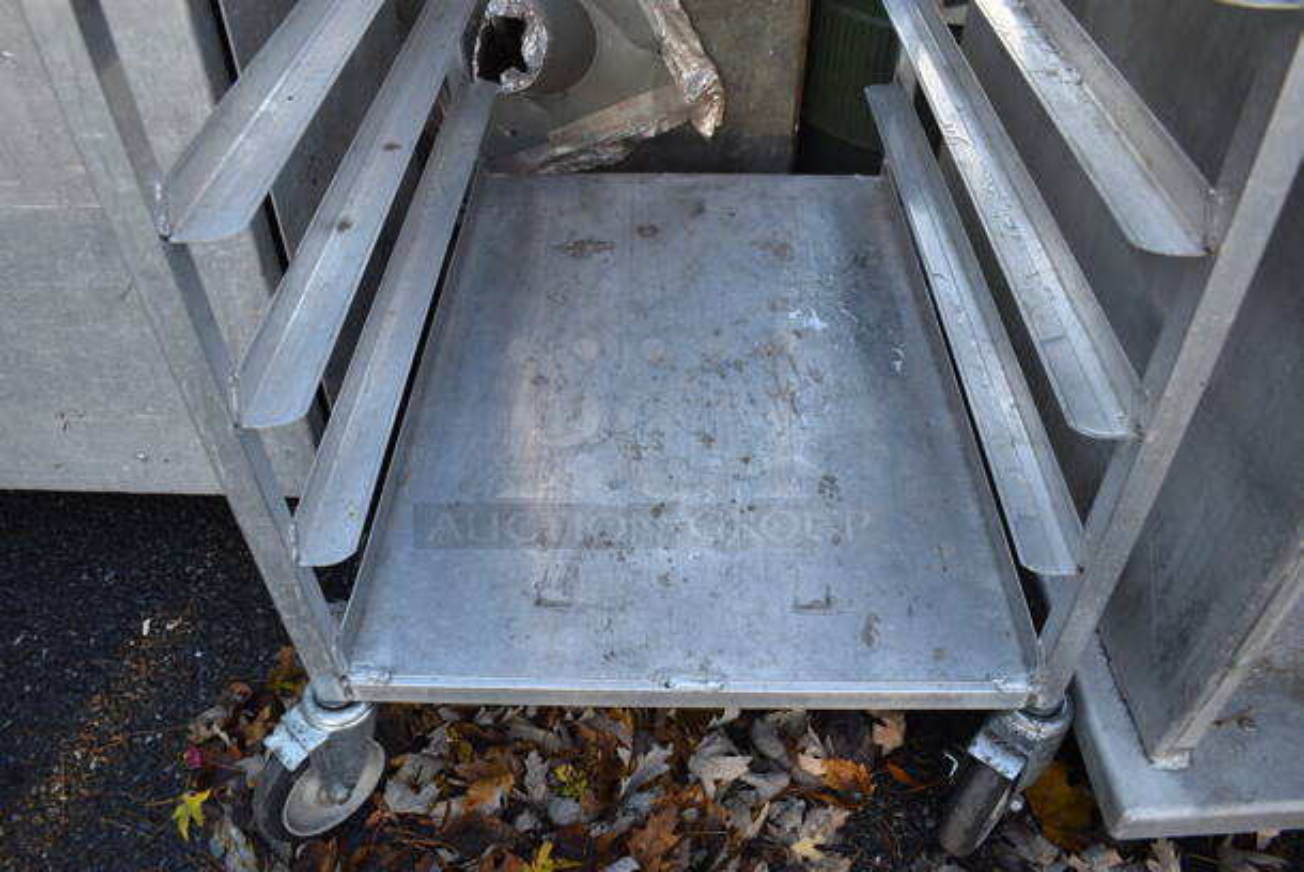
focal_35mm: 27
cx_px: 652
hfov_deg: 67.3
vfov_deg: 48.0
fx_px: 979
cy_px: 436
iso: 360
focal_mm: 18
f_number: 5.6
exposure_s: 1/125
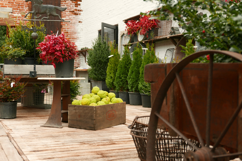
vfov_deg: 26.0
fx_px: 350
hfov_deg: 38.2
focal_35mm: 52
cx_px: 121
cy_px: 80
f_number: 2.8
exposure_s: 1/250
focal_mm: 23.6
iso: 200
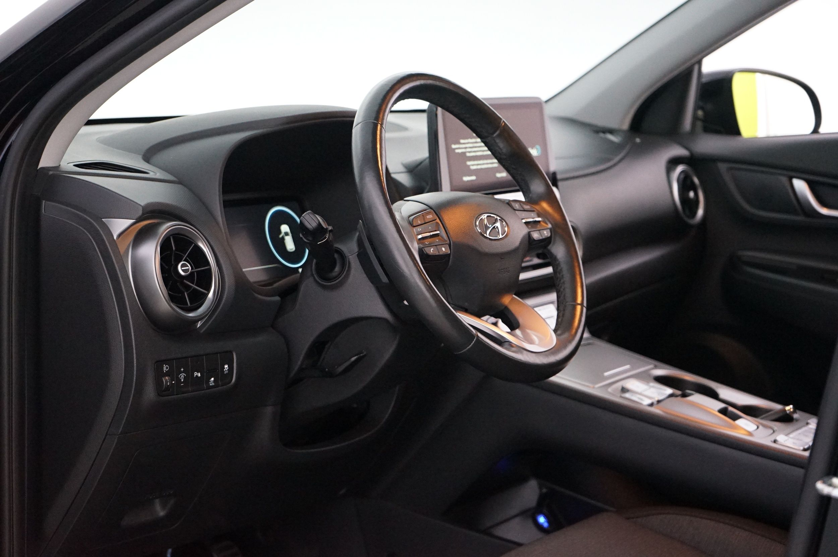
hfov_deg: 30.1
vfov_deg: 20.3
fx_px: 1558
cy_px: 278
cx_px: 419
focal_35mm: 67
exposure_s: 1/30
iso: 6400
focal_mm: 67
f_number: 5.6
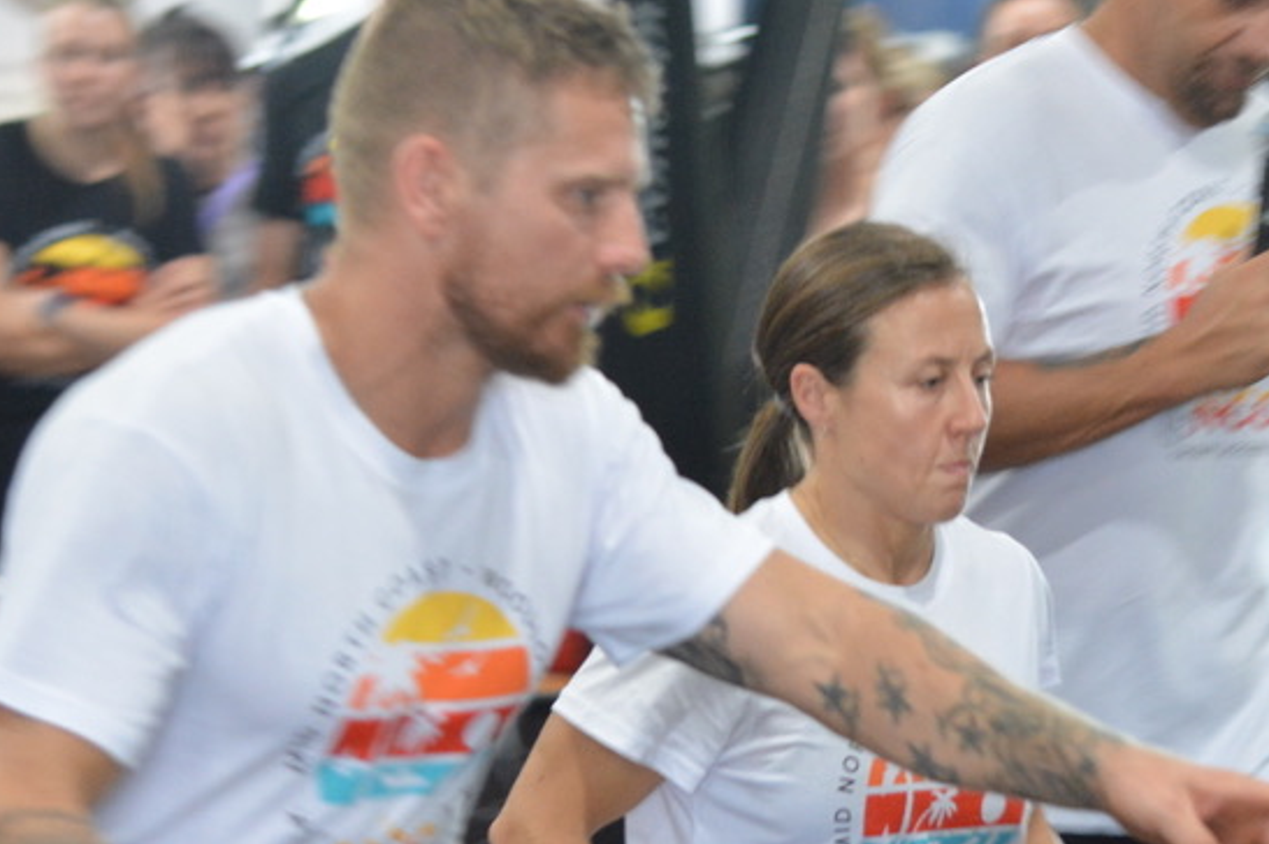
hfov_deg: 6.9
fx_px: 10498
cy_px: 610
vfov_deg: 4.6
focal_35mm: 298
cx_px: 803
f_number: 5.6
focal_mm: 100
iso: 2000
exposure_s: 1/80
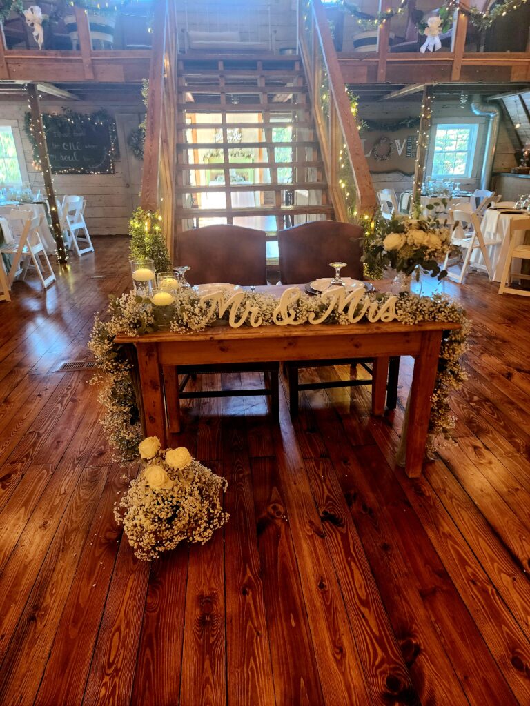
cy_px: 353
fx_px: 470
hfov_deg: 58.9
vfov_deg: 73.9
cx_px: 265
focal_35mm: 23
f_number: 1.8
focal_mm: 6.4
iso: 250
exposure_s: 1/30
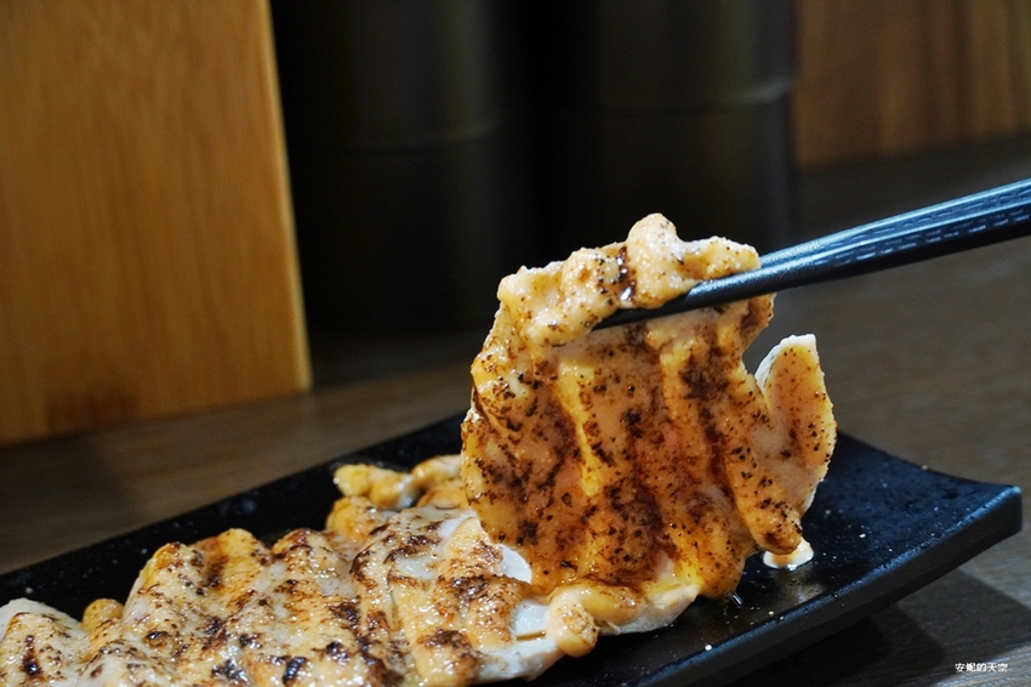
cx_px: 516
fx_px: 2147
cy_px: 344
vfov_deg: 18.2
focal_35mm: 75
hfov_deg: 27.0
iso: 1600
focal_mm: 50
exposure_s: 1/20
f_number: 5
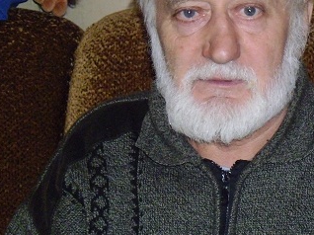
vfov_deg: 14.5
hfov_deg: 19.1
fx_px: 925
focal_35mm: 102
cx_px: 239
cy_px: 74
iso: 400
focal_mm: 10.69
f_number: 3.9
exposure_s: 1/60
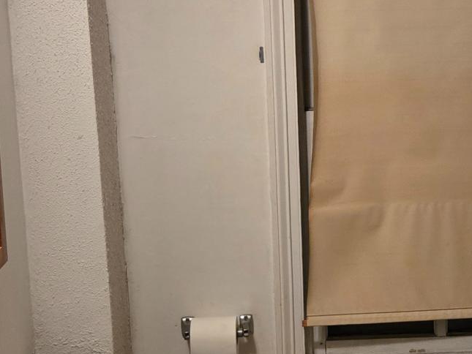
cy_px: 140
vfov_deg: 20.1
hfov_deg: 26.4
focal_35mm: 73
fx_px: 996
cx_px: 351
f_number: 1.8
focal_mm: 5.4
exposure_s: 1/60
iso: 640
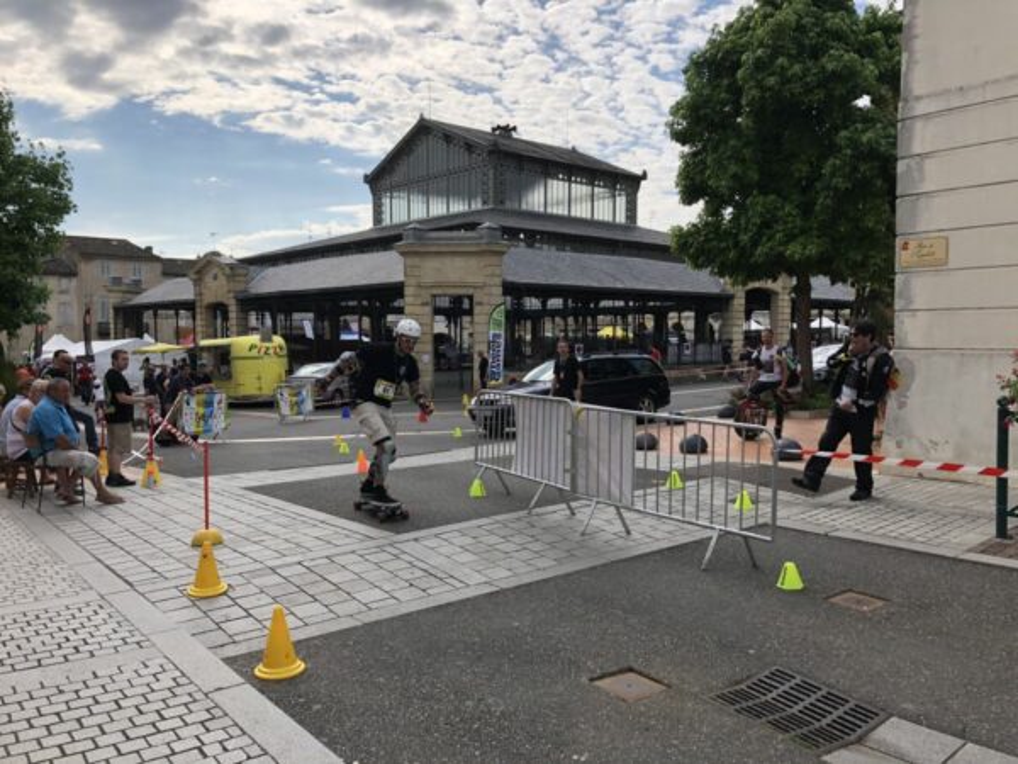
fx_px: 823
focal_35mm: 28
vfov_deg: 49.7
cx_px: 509
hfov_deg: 63.4
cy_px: 382
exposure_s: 1/1845
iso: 20
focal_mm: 3.99
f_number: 1.8
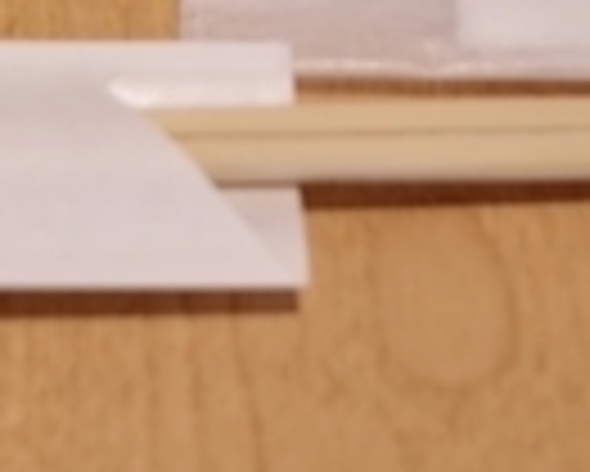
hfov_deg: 16.0
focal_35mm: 120
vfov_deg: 12.0
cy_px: -348
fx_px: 2097
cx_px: 194
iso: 100
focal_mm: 18.3
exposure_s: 1/40
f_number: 2.8
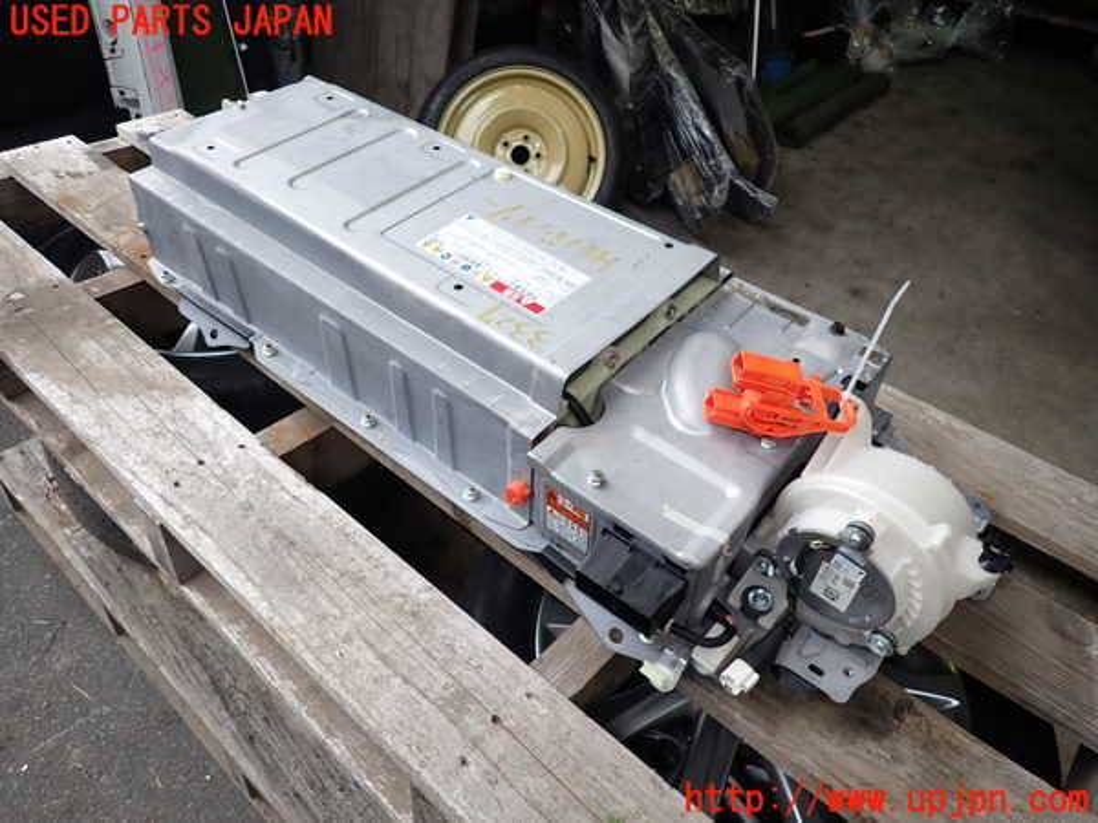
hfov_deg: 69.4
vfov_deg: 54.9
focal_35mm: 25
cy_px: 412
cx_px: 549
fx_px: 793
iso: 100
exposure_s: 1/160
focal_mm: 4.5
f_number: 2
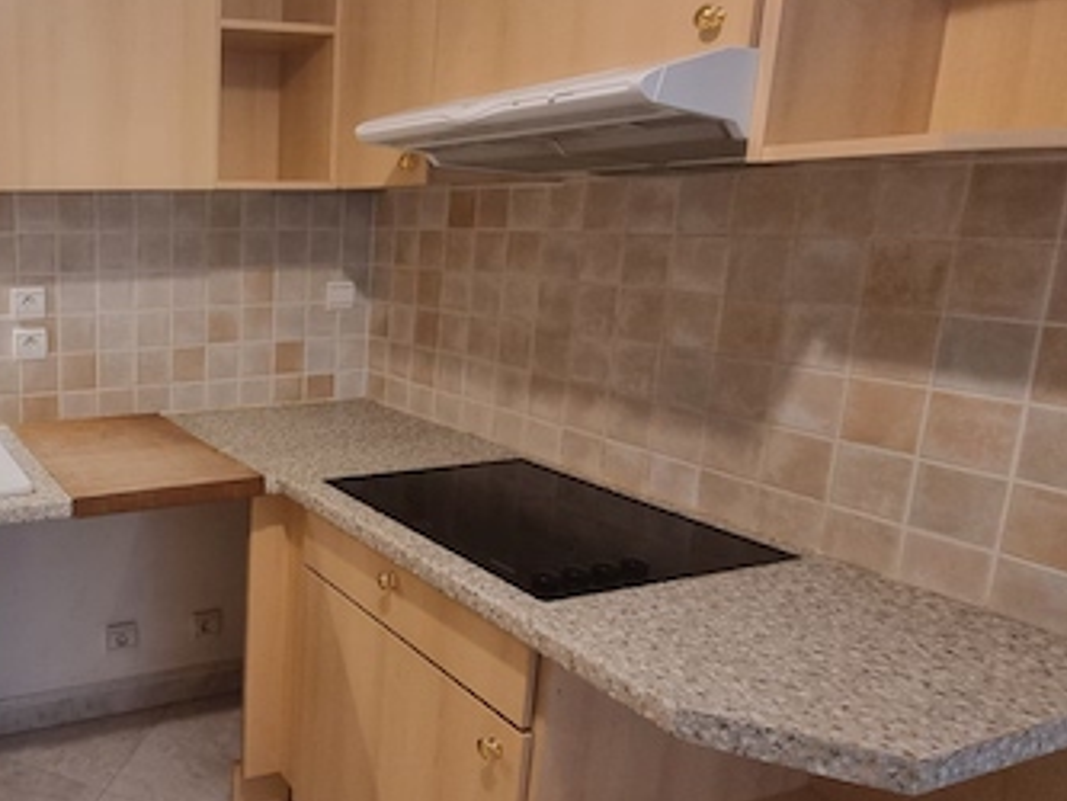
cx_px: 112
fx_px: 771
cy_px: 365
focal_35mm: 25
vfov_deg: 54.8
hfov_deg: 59.4
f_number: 2.2
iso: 250
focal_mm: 2.2
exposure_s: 1/50
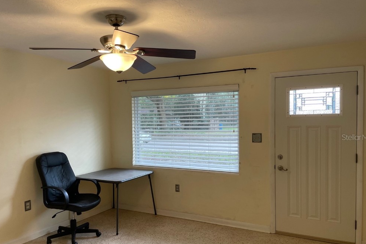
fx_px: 285
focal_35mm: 28
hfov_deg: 65.5
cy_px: 137
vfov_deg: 46.3
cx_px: 187
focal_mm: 4.2
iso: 64
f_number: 1.6
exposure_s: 1/60
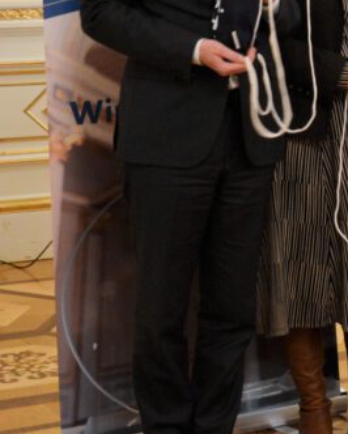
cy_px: 97
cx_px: 586
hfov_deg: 13.6
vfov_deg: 18.3
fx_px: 1338
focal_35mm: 104
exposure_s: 1/15
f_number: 3.8
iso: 500
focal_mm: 24
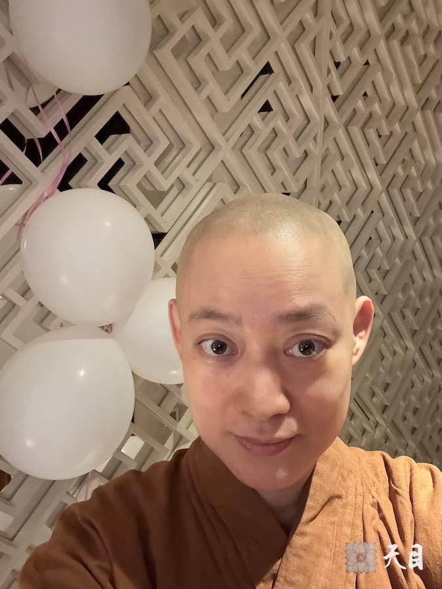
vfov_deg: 60.0
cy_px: 294
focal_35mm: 30
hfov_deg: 46.8
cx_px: 221
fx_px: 511
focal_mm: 2.69
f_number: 1.9
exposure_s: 1/17
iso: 1000
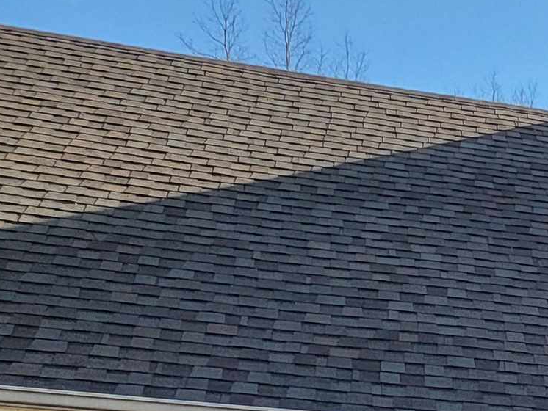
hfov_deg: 15.4
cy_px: 582
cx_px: 1038
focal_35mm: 107
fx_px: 1694
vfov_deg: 13.2
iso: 50
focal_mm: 4.25
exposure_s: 1/1422
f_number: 1.8
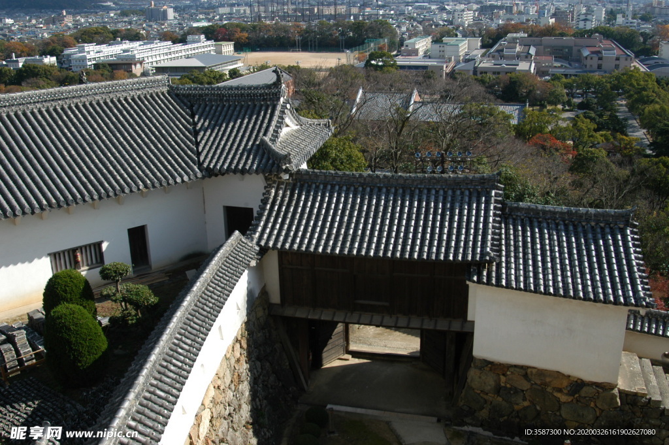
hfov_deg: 53.2
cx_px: 334
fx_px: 668
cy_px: 222
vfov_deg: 36.8
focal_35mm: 36
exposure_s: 1/250
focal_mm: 24
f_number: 8
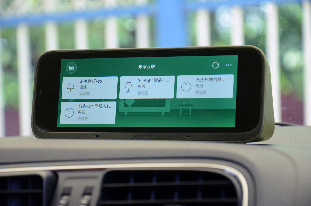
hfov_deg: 14.0
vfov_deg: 9.3
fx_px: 1267
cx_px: 156
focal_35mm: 147
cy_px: 103
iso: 1000
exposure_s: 1/125
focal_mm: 98
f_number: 5.6
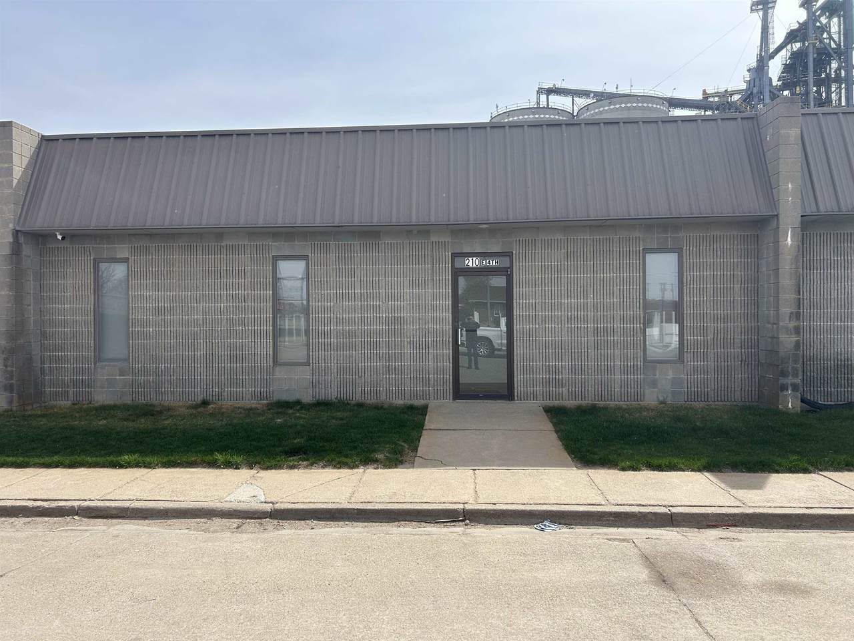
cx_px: 427
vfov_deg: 53.1
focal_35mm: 26
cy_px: 320
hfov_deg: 67.3
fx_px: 641
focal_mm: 5.7
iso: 50
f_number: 1.5
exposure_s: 1/3831
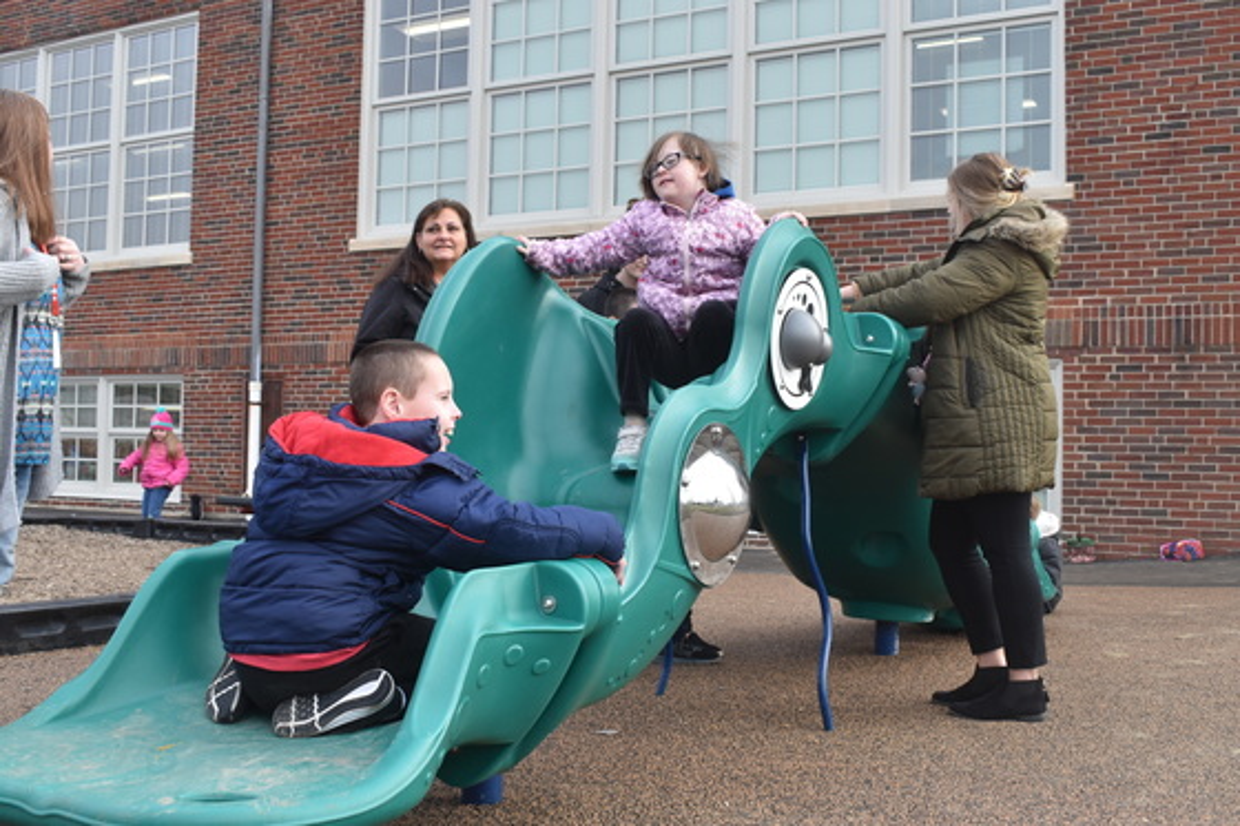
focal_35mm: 39
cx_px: 620
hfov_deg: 49.6
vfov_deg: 34.2
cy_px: 413
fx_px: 1343
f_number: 8
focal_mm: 26
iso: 400
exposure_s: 1/250
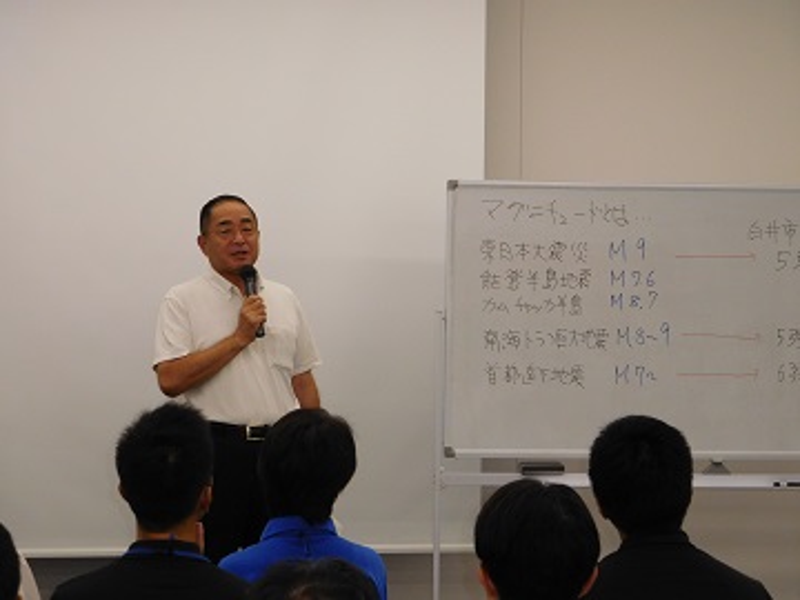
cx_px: 400
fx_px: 2889
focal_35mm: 125
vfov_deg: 11.9
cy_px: 300
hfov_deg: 15.8
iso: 400
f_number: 5
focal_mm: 22.3
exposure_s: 1/60
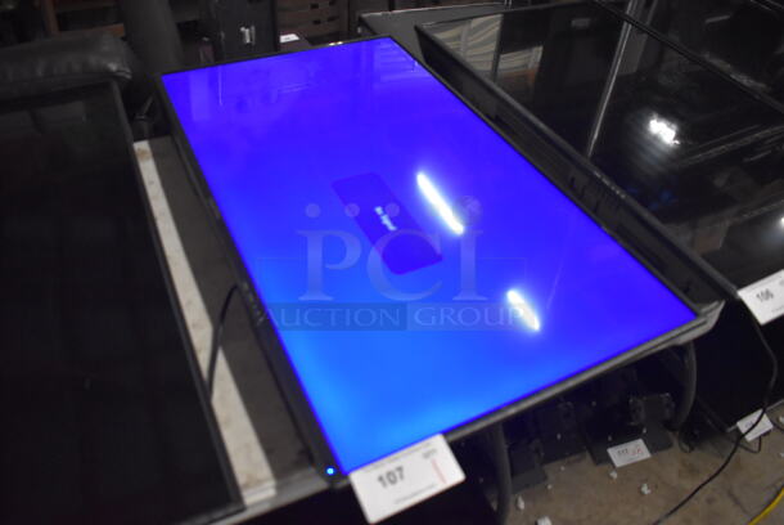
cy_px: 262
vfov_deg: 48.0
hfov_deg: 67.3
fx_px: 589
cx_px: 392
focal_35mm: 27
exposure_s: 1/125
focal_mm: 18
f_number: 3.5
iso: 2500
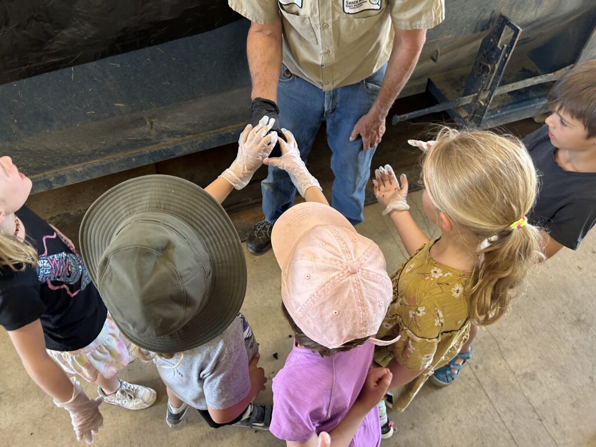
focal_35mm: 26
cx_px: 298
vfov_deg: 53.1
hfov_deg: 67.3
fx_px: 448
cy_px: 224
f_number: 1.5
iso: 125
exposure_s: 1/97
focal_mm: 5.7
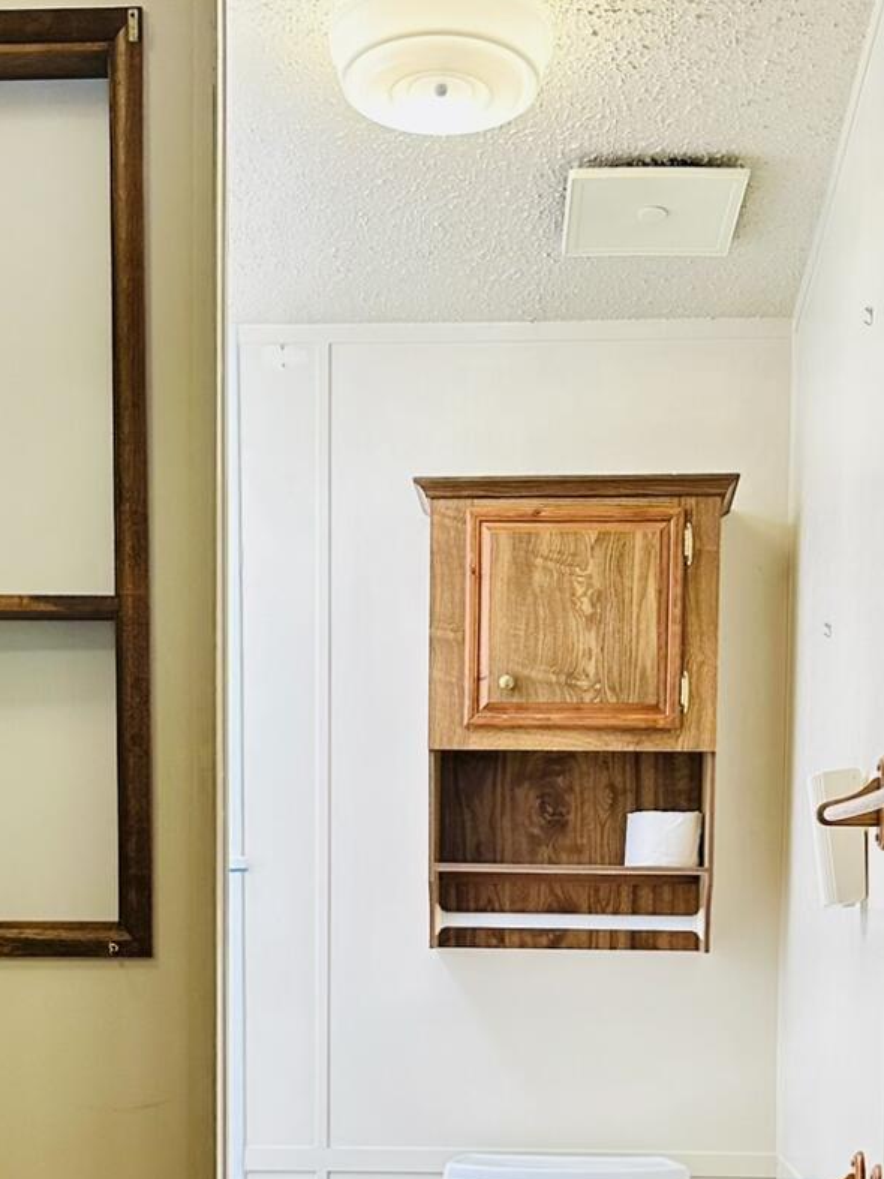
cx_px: 426
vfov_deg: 30.6
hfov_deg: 24.0
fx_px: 2078
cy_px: 1007
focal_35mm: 61
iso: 160
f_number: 1.78
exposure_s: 1/120
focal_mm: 6.86
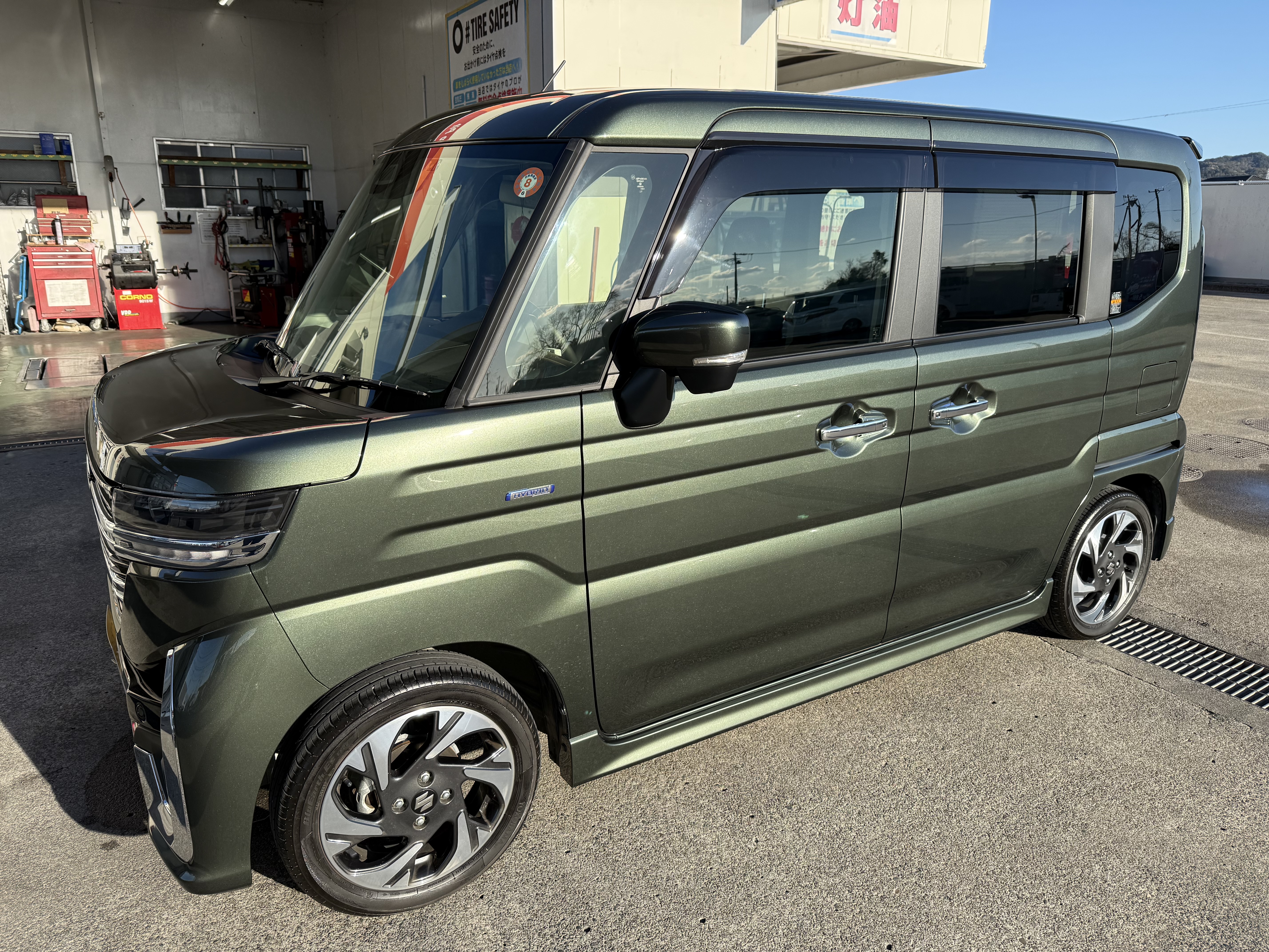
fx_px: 880
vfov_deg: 56.8
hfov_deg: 71.6
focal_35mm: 24
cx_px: 634
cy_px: 476
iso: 100
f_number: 1.78
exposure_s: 1/2232
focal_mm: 6.76
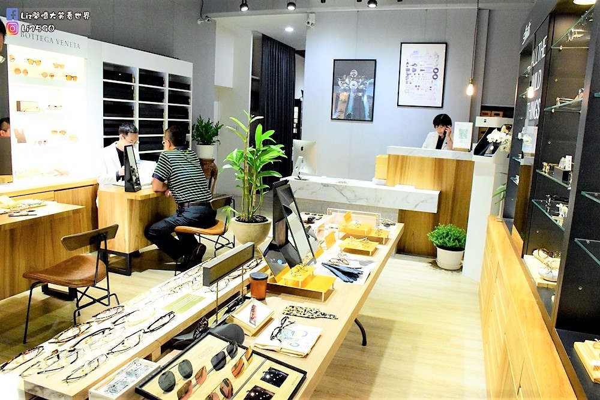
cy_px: 200
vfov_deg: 47.9
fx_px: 450
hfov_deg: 67.4
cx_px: 300
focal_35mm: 27
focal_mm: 18
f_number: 7.1
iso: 6400
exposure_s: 1/320
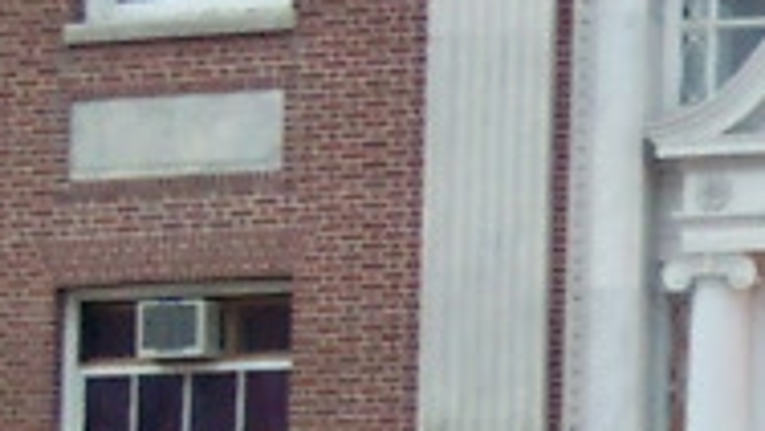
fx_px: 4648
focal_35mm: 229
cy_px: 712
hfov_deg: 9.2
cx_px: 1143
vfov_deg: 5.3
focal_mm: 8
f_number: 2.8
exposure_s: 1/30
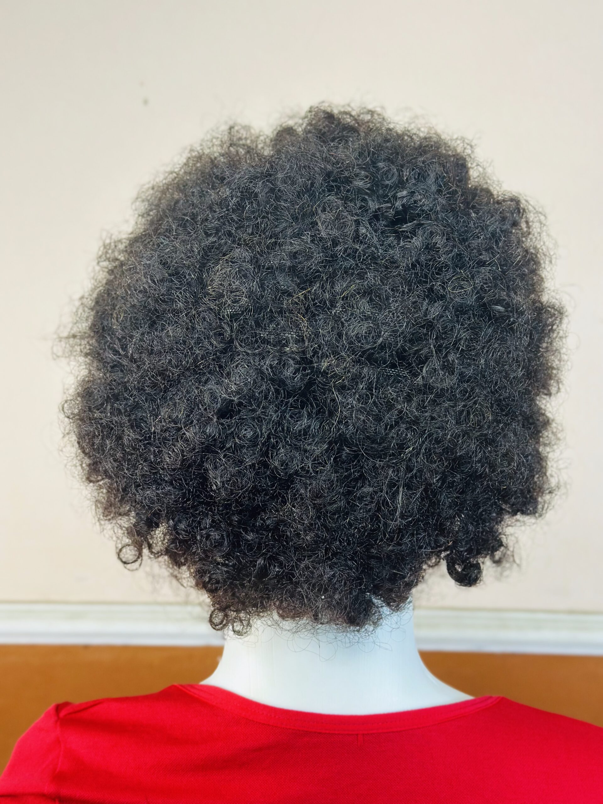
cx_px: 302
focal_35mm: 48
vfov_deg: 39.7
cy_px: 402
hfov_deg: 30.3
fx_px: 1115
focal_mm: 6.86
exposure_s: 1/100
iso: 160
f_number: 1.78
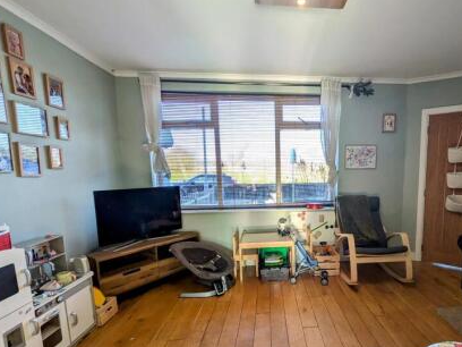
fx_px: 267
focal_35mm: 20
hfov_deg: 79.7
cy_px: 207
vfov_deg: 65.4
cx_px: 298
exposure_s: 1/124
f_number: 2.2
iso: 44
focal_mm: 1.83
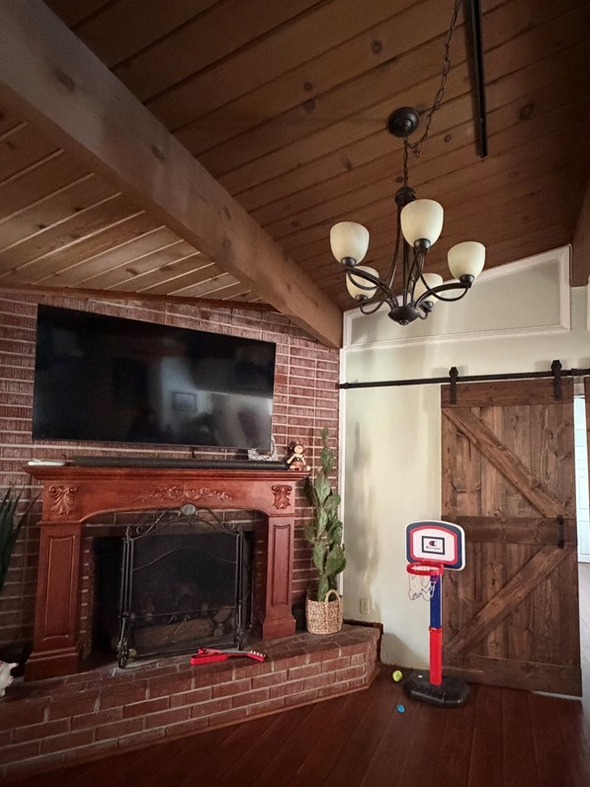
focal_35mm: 18
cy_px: 452
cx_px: 373
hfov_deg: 70.3
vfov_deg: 87.2
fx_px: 409
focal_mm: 2.22
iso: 1600
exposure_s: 1/40
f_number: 2.2
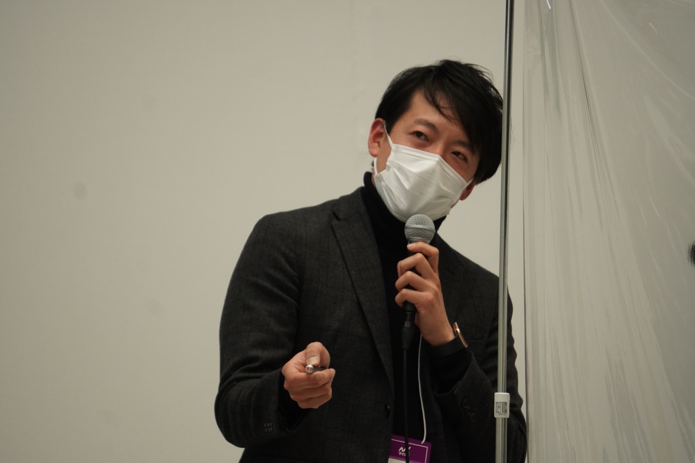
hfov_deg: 6.5
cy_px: 232
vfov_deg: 4.4
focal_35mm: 315
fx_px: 6081
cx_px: 348
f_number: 6.3
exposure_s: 1/400
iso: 2000
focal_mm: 210
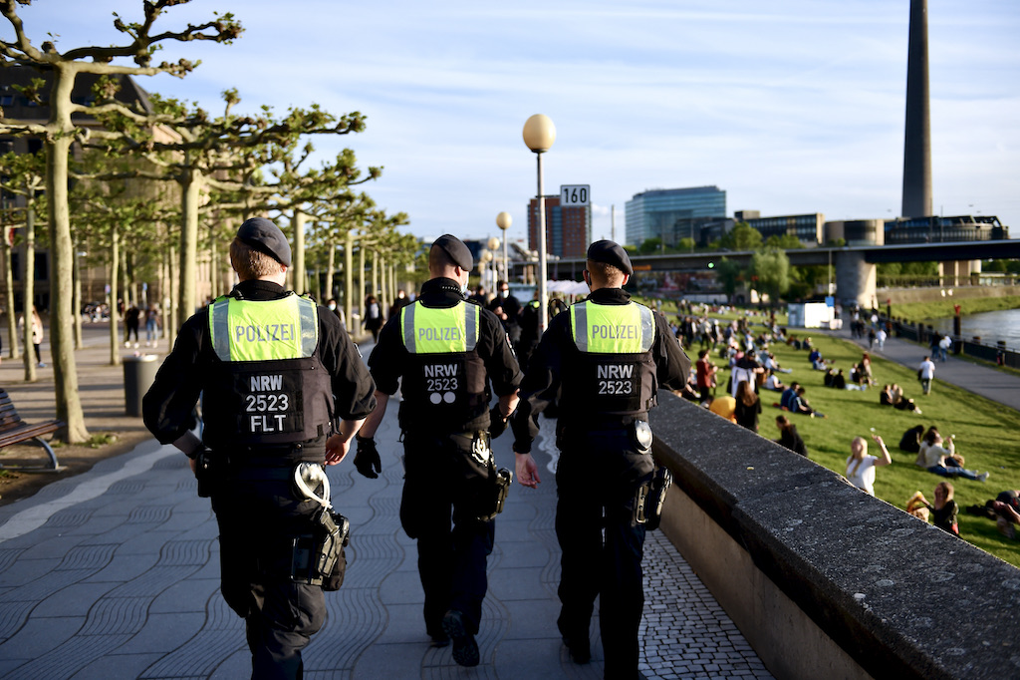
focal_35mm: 35
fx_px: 991
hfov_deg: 54.4
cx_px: 510
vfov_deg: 37.8
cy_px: 340
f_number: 2.8
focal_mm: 35
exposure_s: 1/8000
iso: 1000
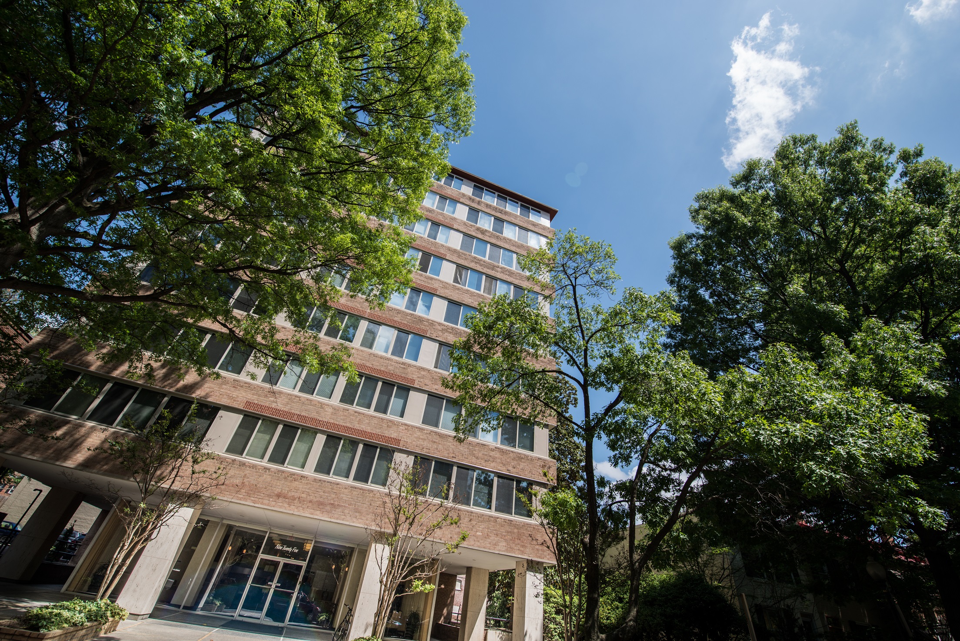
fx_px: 373
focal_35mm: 14
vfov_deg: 81.3
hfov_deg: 104.2
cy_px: 320
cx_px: 480
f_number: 8
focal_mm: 14
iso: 100
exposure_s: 1/250
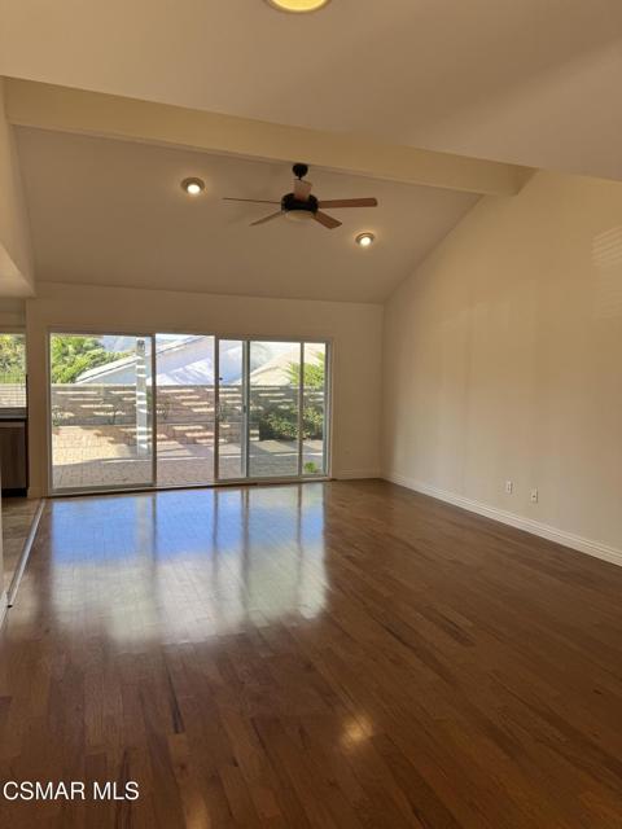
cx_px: 311
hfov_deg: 56.8
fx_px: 575
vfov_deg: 71.6
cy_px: 414
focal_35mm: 24
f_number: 1.78
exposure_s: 1/227
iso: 64
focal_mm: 6.76
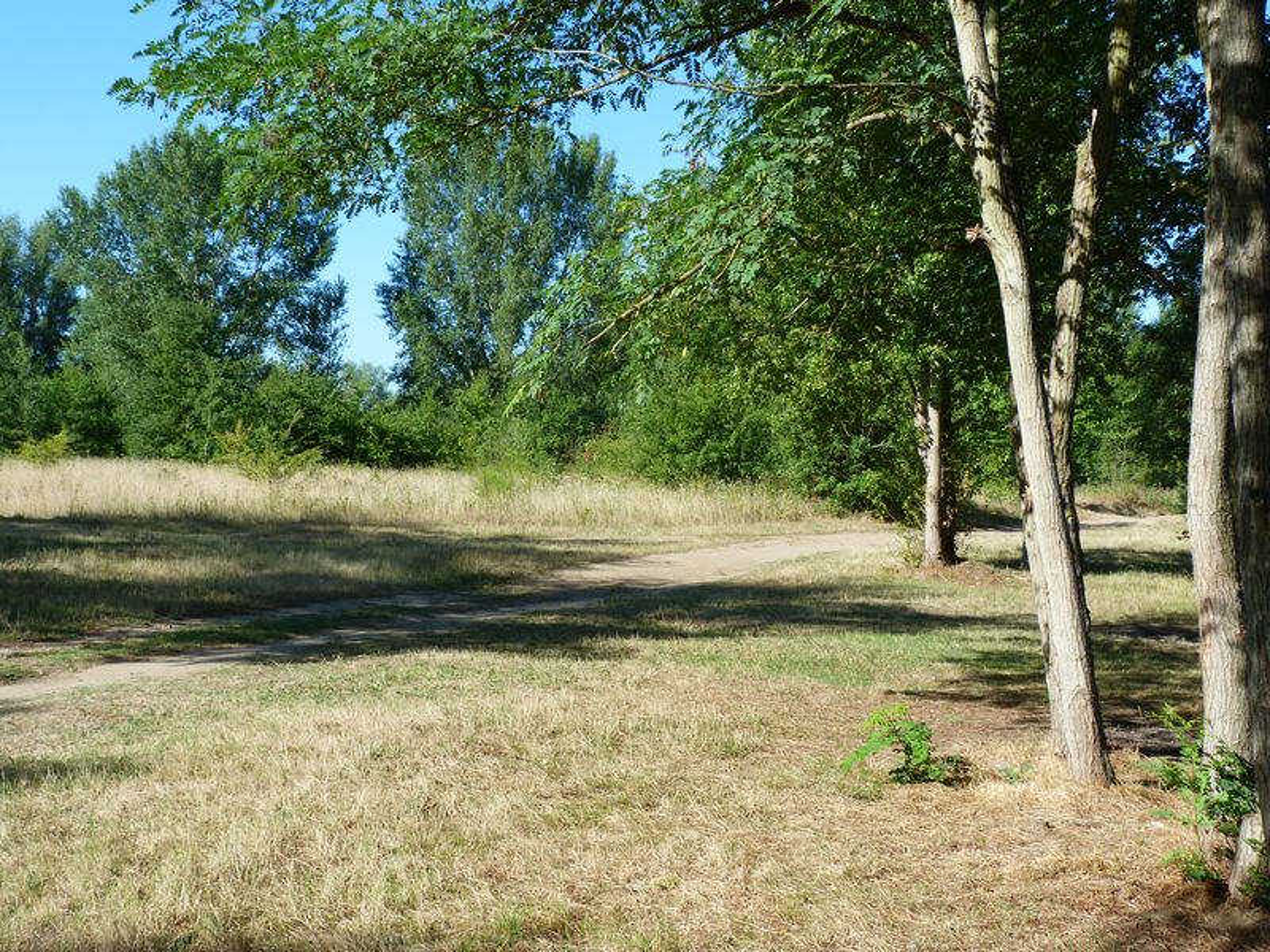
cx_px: 635
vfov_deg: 33.6
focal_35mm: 43
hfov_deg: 43.9
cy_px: 476
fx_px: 1578
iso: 80
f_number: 5
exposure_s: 1/200
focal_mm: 7.8
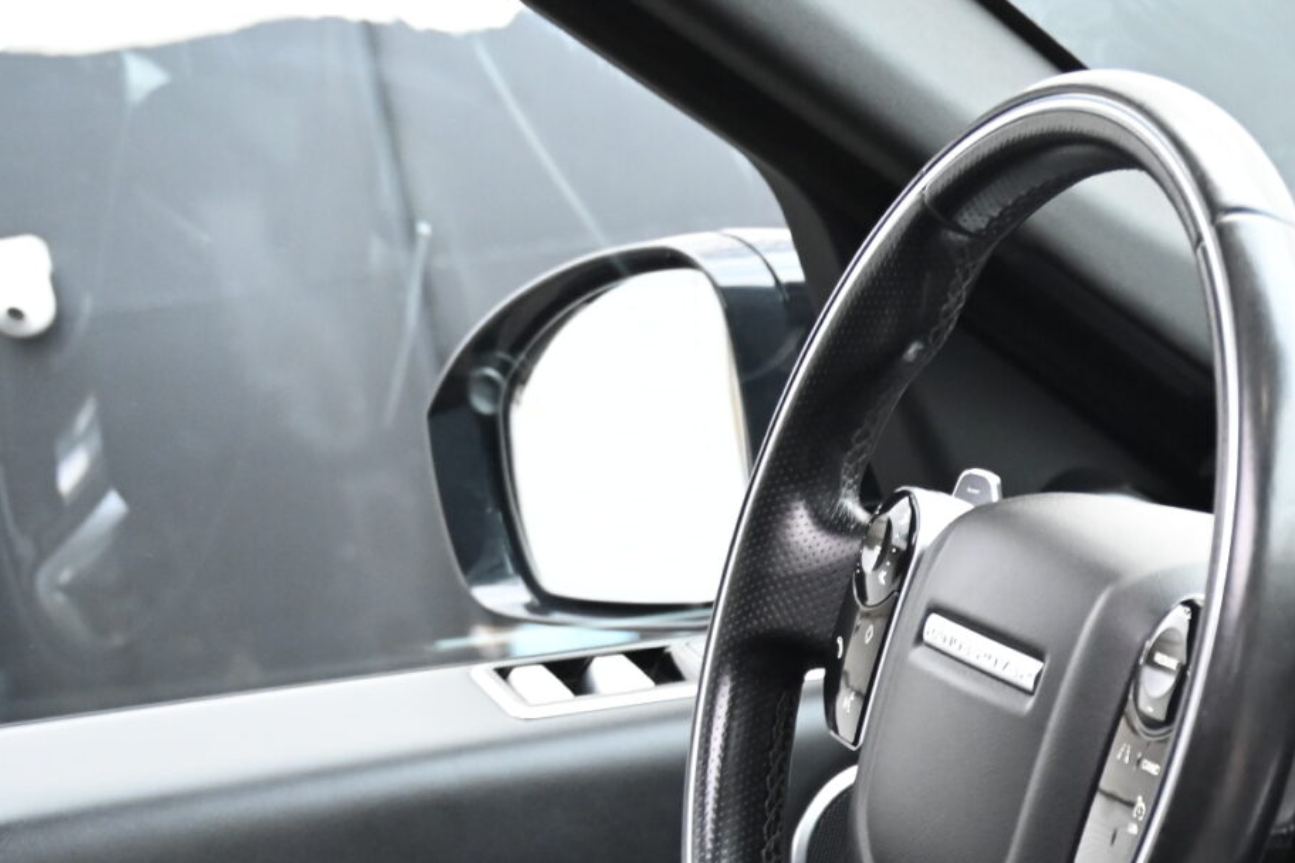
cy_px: 1044
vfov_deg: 15.1
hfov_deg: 21.4
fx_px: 3129
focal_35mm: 87
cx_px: 1637
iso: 2500
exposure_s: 1/125
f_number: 4
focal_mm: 31
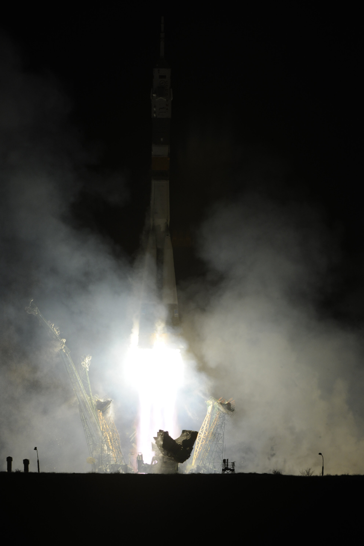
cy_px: 273
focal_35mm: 550
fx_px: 8341
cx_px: 182
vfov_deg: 3.7
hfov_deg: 2.5
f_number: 13
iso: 640
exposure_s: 1/640
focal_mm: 550
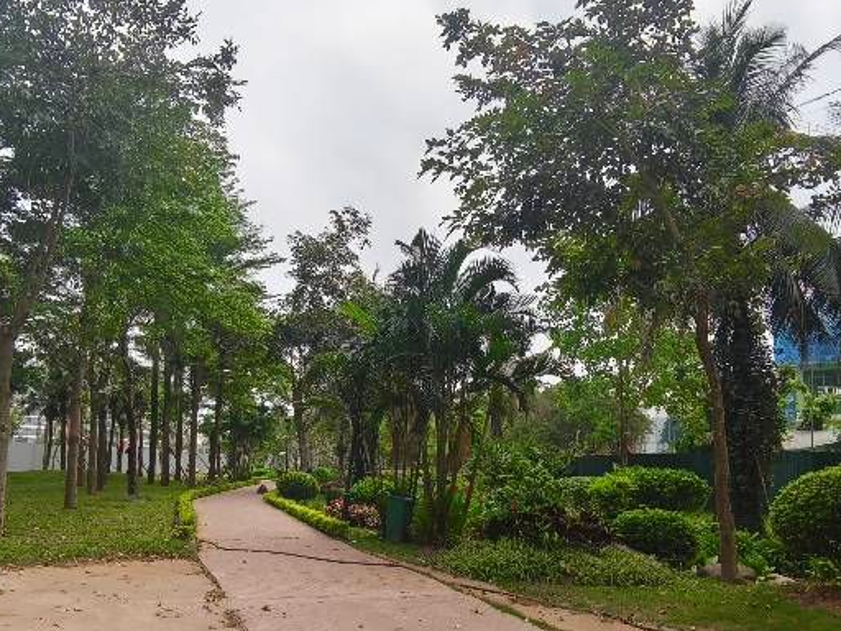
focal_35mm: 30
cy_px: 408
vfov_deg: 46.2
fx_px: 729
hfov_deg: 59.9
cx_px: 406
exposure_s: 1/233
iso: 50
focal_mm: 1.91
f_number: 2.2
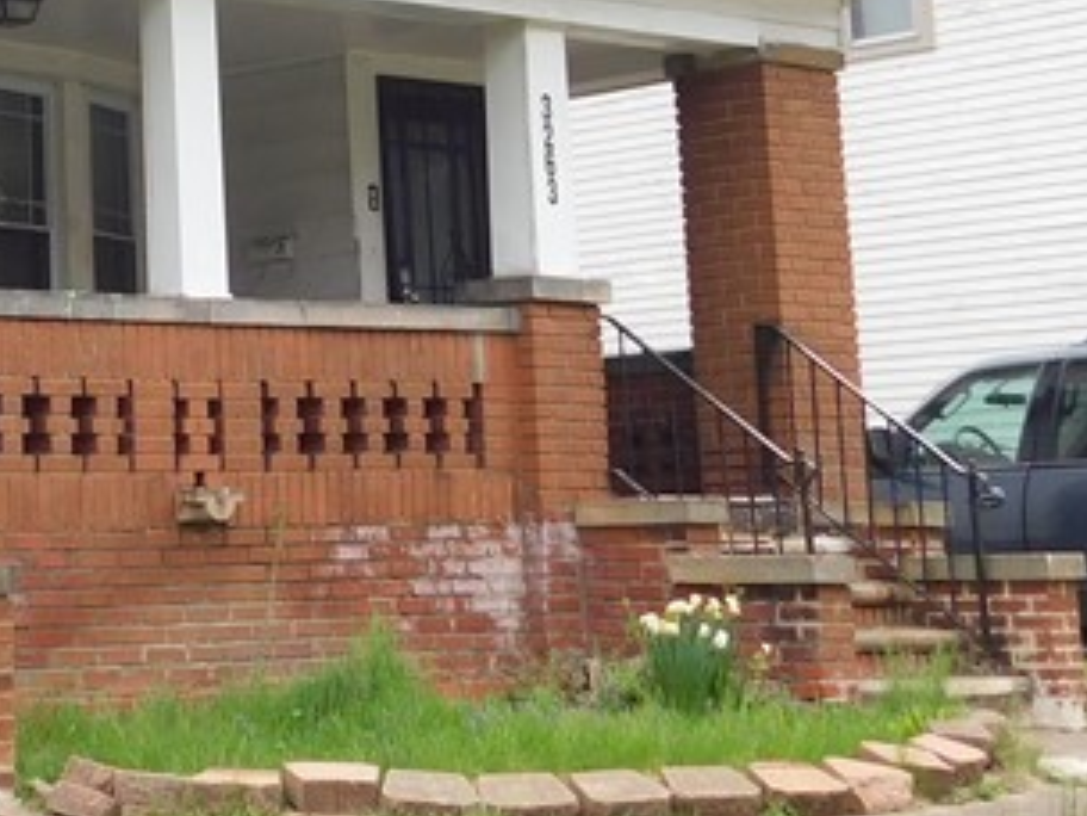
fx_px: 3172
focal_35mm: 101
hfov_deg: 18.5
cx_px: -193
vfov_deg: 14.2
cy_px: -147
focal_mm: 5.3
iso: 125
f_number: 3.2
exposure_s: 1/60
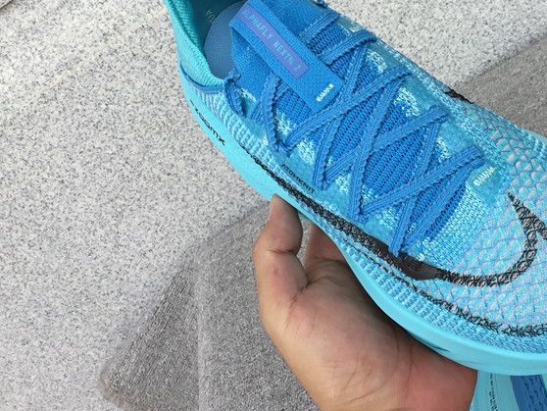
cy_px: 113
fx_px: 790
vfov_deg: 28.8
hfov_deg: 37.3
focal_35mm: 50
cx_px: 410
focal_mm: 3.3
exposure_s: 1/191
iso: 25
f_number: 2.4
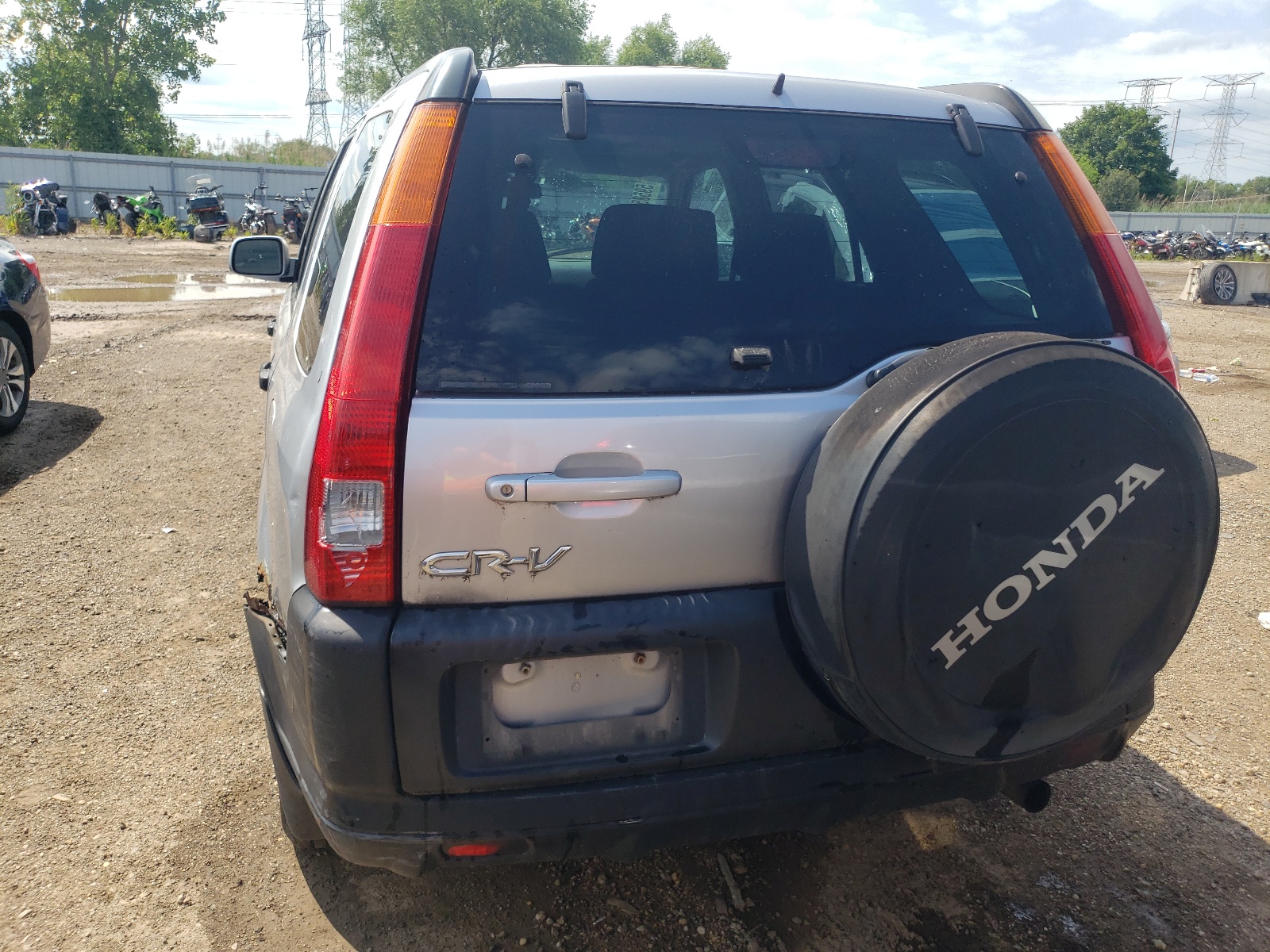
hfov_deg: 67.3
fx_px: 954
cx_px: 635
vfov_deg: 53.1
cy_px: 476
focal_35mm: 26
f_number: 1.5
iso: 50
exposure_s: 1/2000
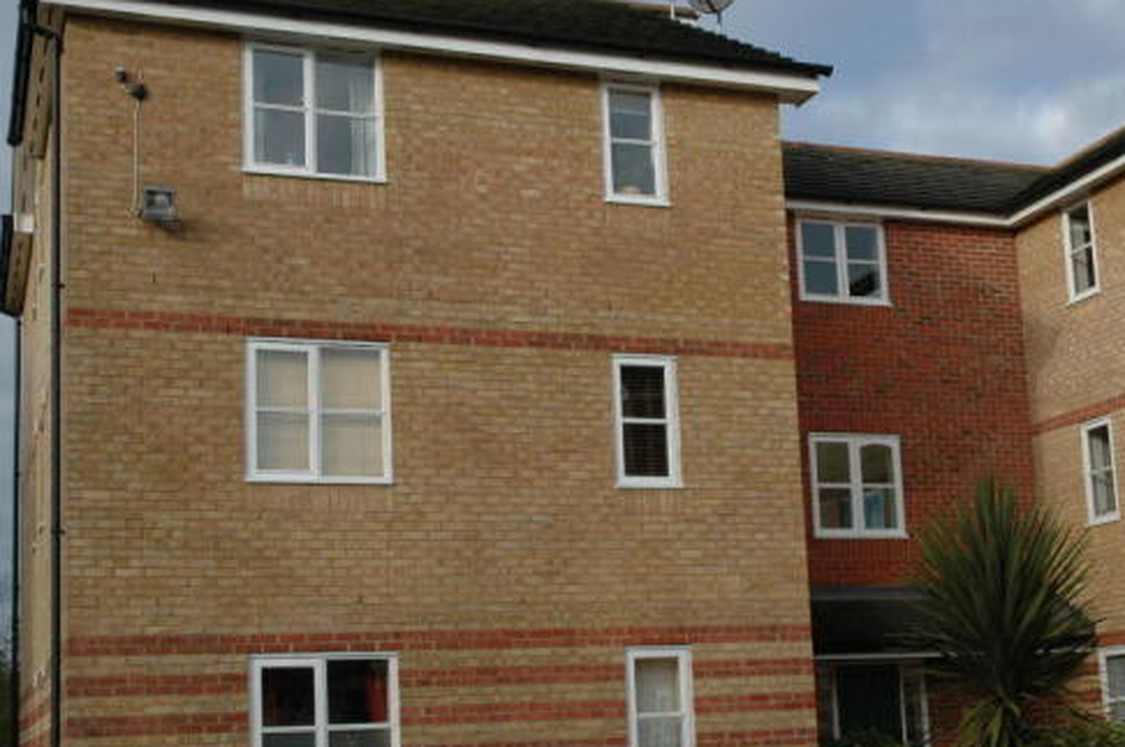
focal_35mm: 55
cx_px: 644
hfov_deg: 36.4
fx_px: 1707
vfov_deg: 24.6
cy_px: 472
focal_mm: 27
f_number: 8
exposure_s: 1/250
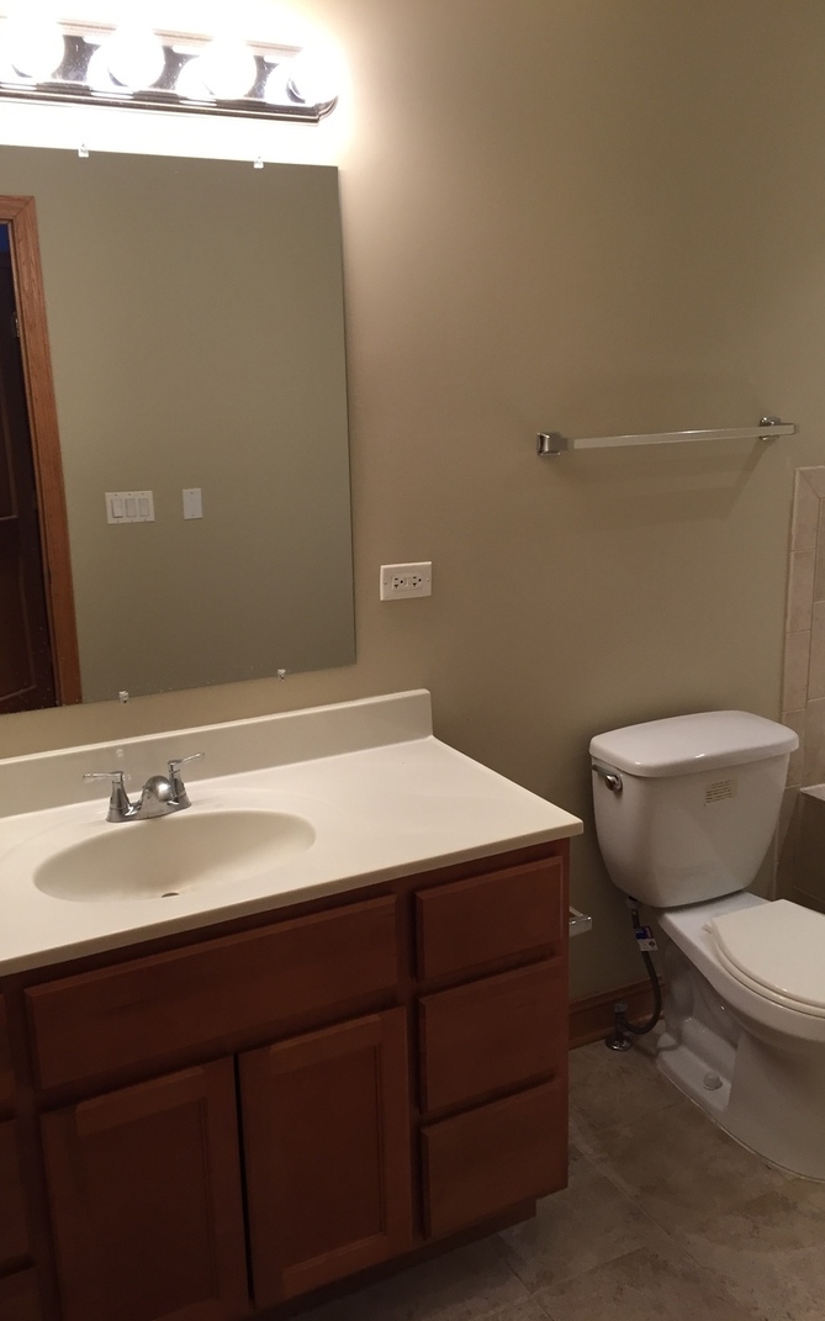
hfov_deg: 40.6
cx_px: 403
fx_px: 1116
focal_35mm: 31
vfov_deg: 61.2
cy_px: 662
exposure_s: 1/33
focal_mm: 4.15
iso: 64
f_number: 2.2
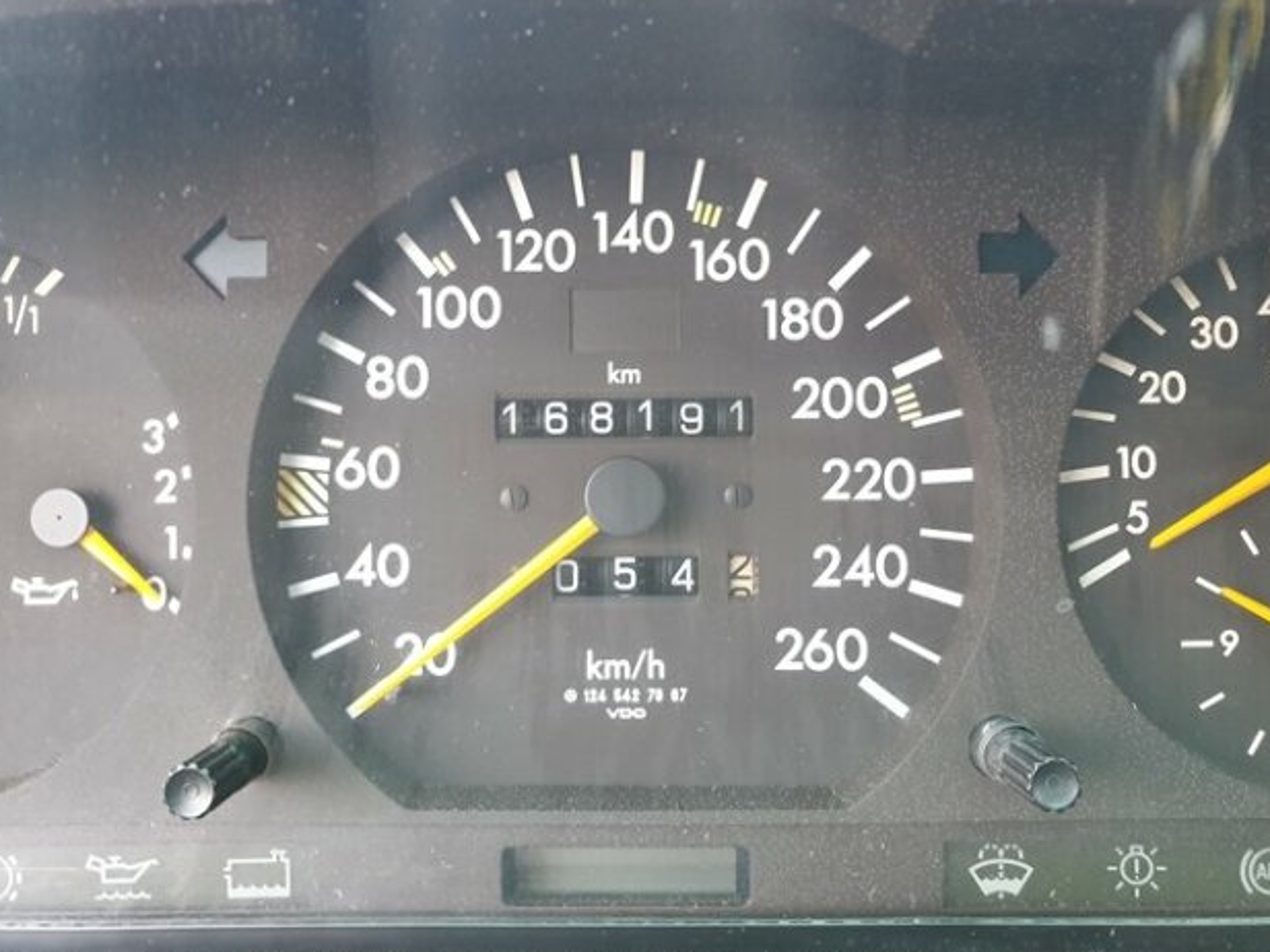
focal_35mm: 27
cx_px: 629
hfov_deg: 65.3
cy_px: 472
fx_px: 991
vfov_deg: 51.4
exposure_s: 1/50
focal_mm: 4.3
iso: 320
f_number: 2.4
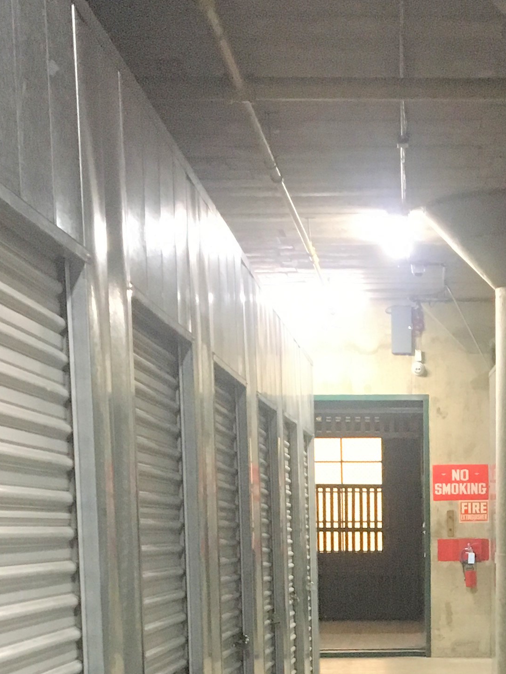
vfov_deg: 22.6
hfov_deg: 17.9
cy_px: 761
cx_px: 470
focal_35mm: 81
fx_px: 1579
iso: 200
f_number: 2.2
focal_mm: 4.15
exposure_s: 1/30
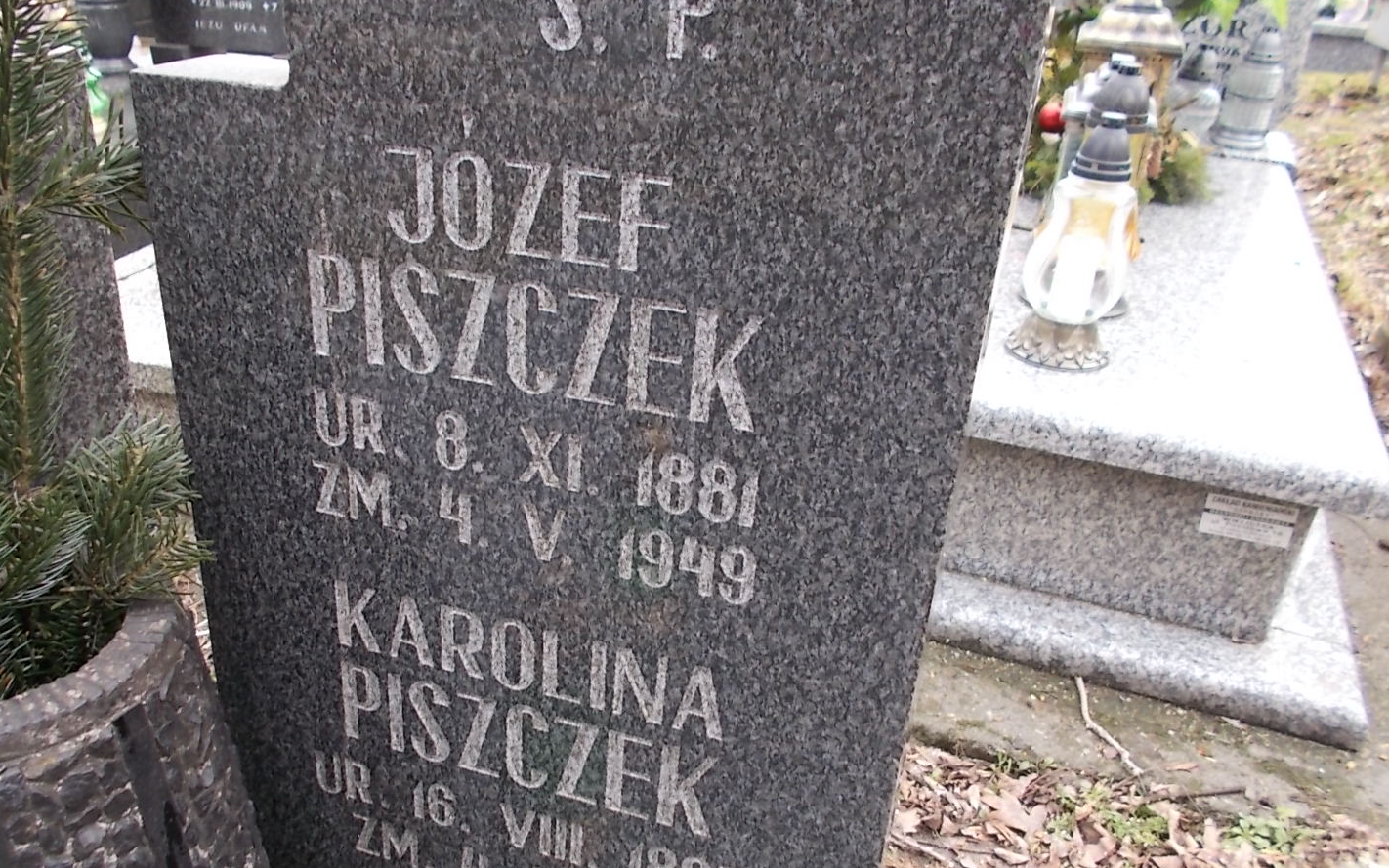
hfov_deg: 61.1
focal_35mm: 31
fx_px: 1174
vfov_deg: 40.5
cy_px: 497
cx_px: 613
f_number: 3.2
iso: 80
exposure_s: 1/40
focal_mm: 4.6
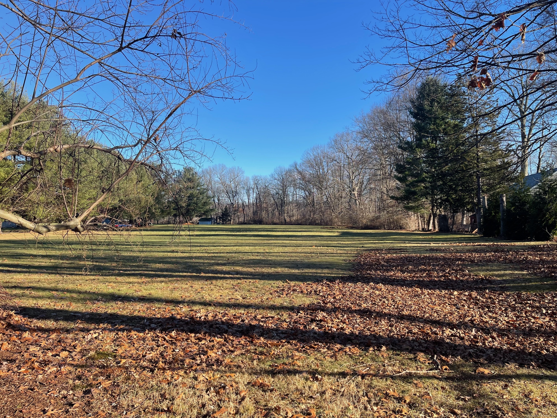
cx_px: 278
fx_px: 402
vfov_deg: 54.9
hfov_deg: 69.4
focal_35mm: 25
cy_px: 209
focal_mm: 5.1
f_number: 1.6
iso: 32
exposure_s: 1/1403
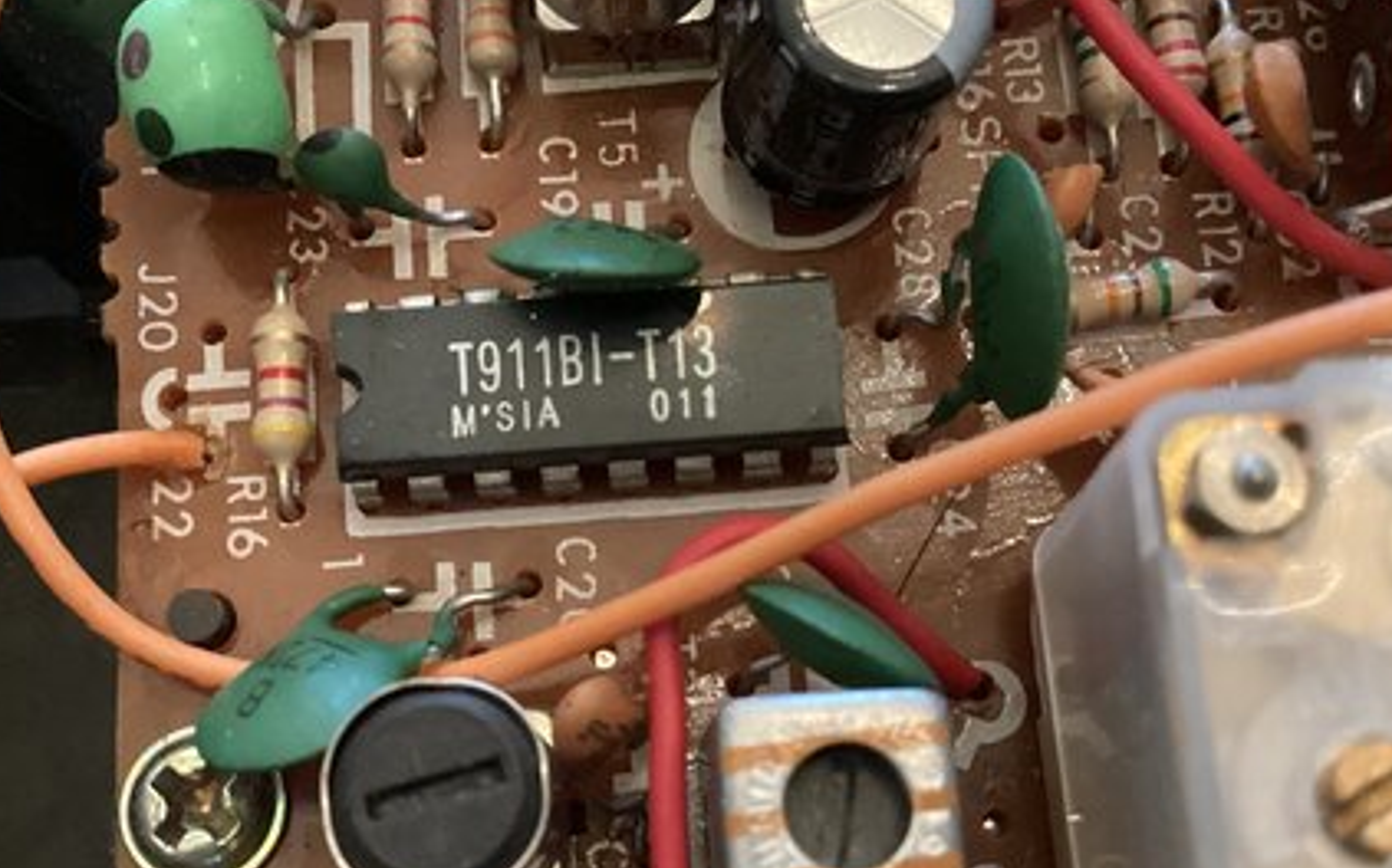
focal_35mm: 46
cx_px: 658
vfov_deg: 28.0
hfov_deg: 43.5
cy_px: 477
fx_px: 1744
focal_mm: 3.3
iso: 800
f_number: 2.4
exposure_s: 1/20
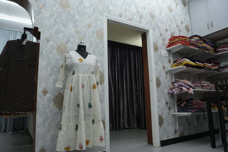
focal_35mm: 25
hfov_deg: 71.4
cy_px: 76
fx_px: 159
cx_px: 114
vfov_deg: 51.2
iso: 200
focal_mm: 16.7
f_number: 2.8
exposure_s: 1/100
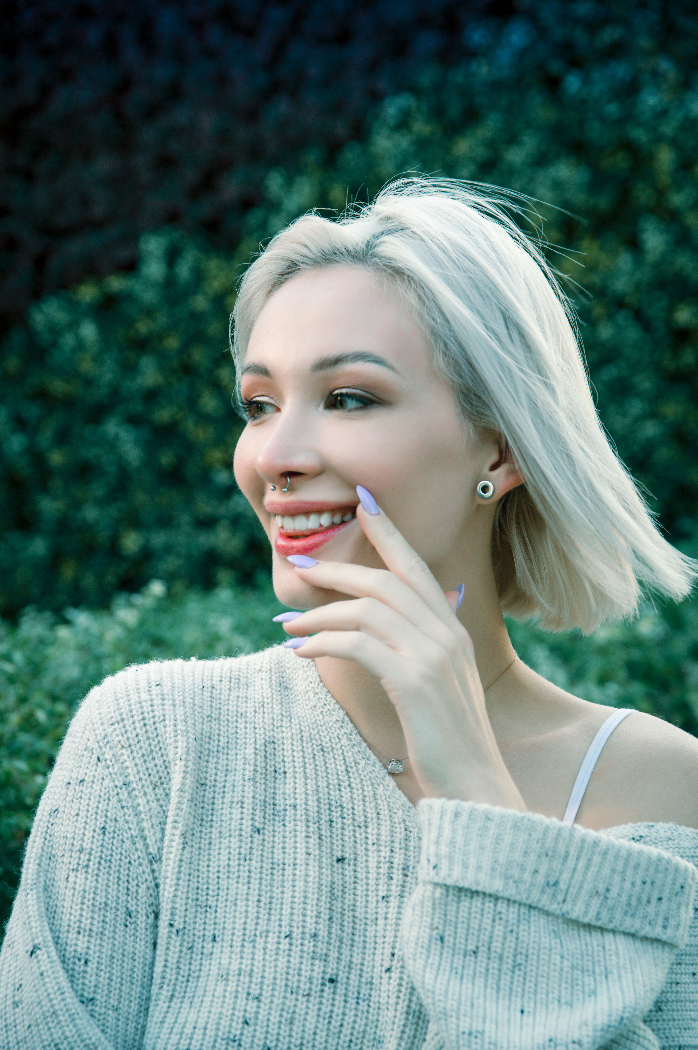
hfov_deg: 13.0
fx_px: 3059
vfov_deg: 19.5
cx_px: 349
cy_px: 525
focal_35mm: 105
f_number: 4.5
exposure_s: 1/160
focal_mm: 70
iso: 200
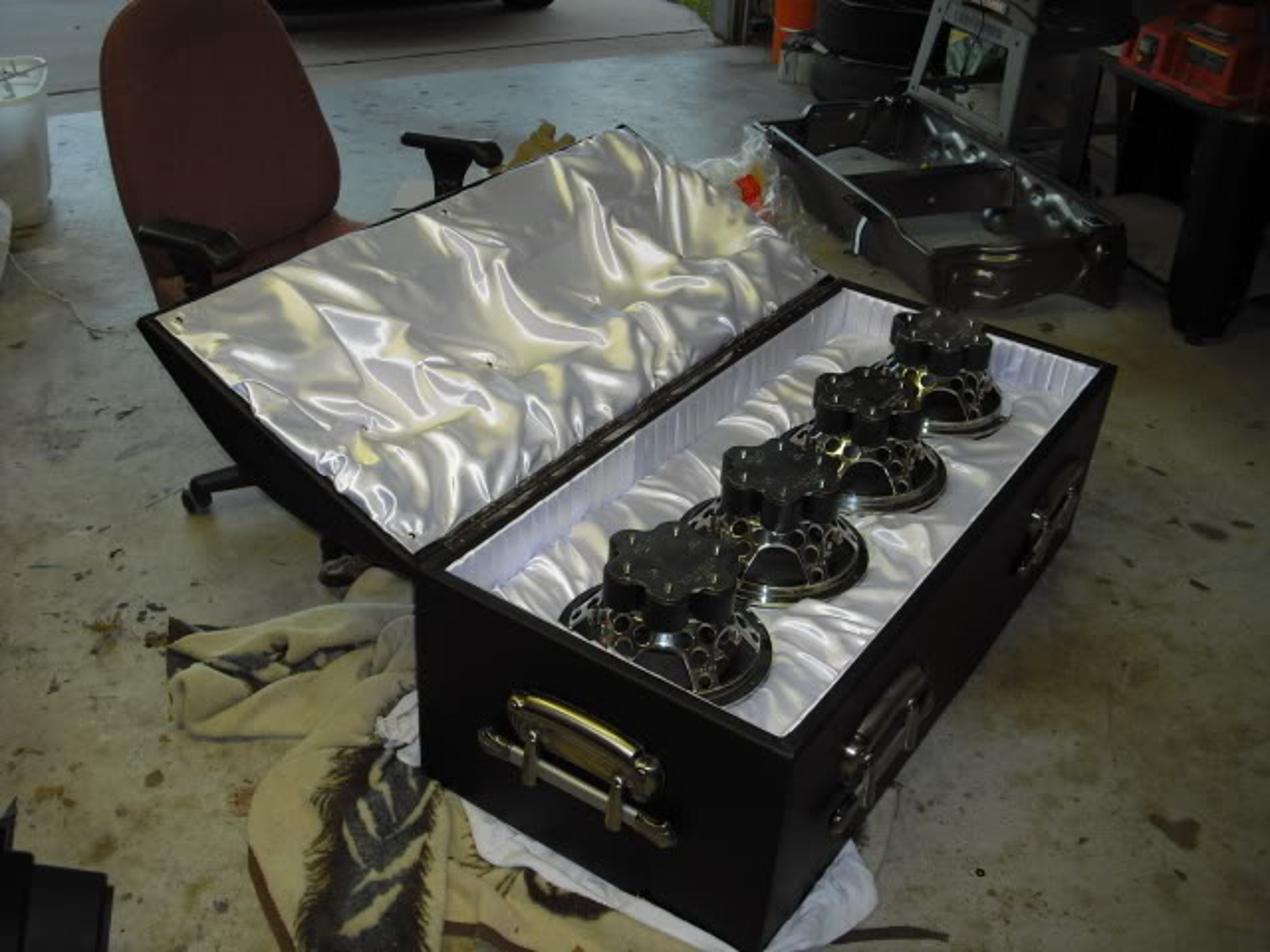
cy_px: 476
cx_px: 635
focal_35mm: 38
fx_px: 1394
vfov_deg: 37.7
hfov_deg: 49.0
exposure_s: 1/100
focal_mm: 6.2
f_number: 2.8
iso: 100
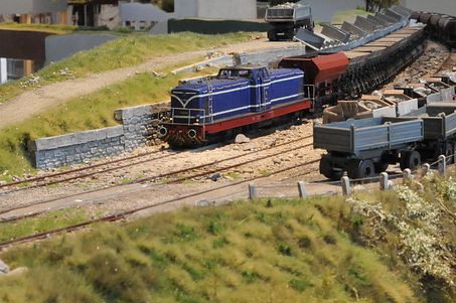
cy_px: 100
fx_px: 1202
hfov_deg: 21.5
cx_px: 258
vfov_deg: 14.3
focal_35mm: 95
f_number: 18
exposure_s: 1/6
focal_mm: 28
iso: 1000
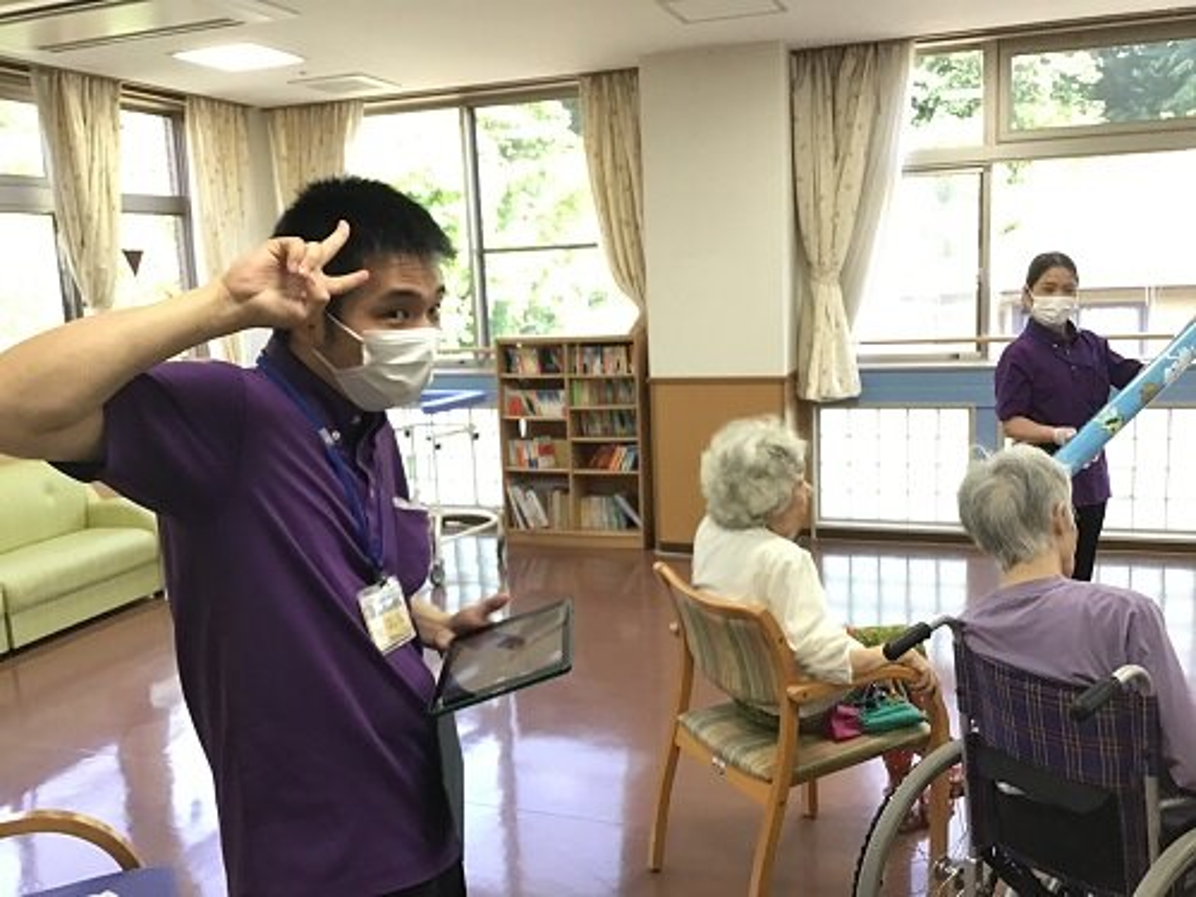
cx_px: 598
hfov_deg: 58.4
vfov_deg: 45.4
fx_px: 1071
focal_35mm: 31
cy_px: 448
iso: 40
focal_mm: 3.3
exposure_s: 1/30
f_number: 2.4
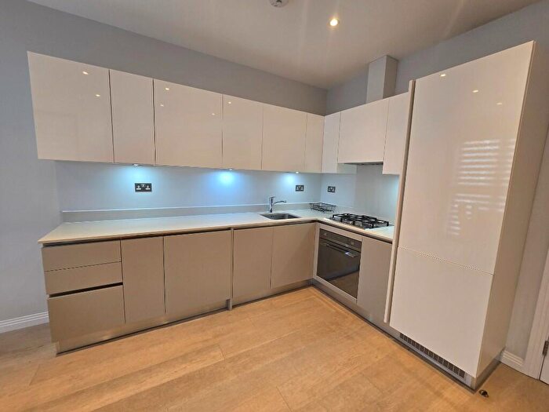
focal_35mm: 13
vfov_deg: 89.9
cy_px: 206
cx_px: 274
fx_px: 206
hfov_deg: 106.2
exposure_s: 1/50
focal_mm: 2.2
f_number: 2.2
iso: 100
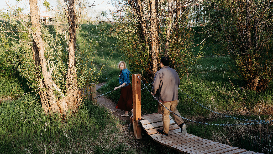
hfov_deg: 54.0
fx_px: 268
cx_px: 136
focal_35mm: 37
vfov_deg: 32.0
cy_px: 80
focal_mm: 35
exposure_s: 1/320
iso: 200
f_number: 2.8
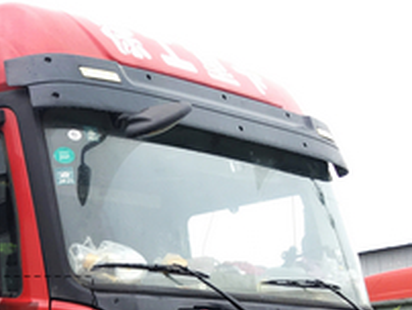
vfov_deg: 16.7
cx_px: -171
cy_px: 345
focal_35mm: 86
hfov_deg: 20.2
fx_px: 1025
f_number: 2.2
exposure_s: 1/102
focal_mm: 4.15
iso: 25
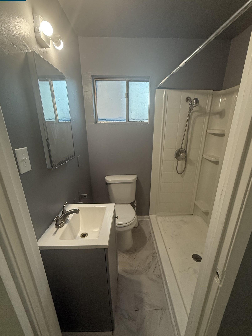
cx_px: 130
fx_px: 146
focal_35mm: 15
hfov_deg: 81.7
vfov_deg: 98.1
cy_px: 173
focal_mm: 2.22
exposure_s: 1/120
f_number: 2.2
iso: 200
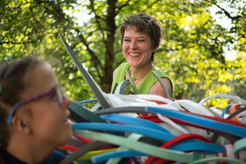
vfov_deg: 25.5
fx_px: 362
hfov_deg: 37.5
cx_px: 123
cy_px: 82
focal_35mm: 53
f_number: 2
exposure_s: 1/500
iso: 200
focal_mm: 35
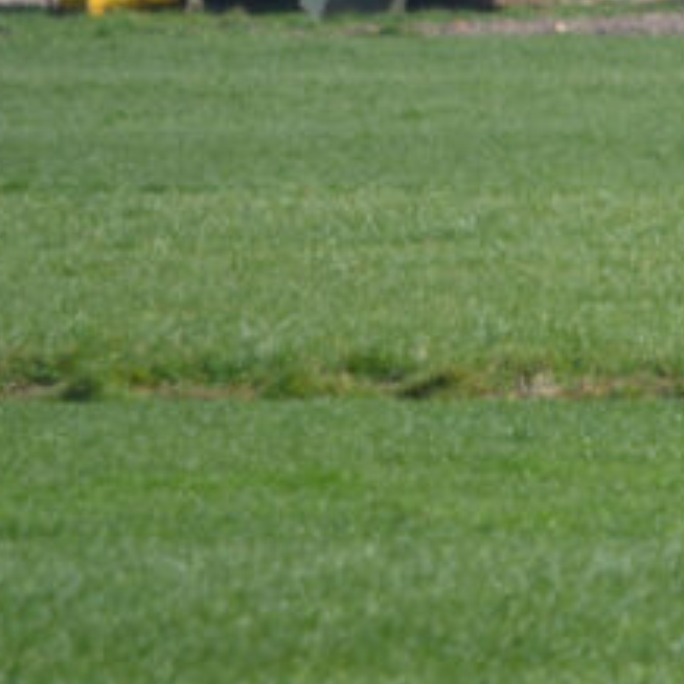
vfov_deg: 1.0
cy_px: 428
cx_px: 1534
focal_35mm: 1800
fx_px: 40240
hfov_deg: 1.0
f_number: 5.6
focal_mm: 300
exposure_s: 1/500
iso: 200
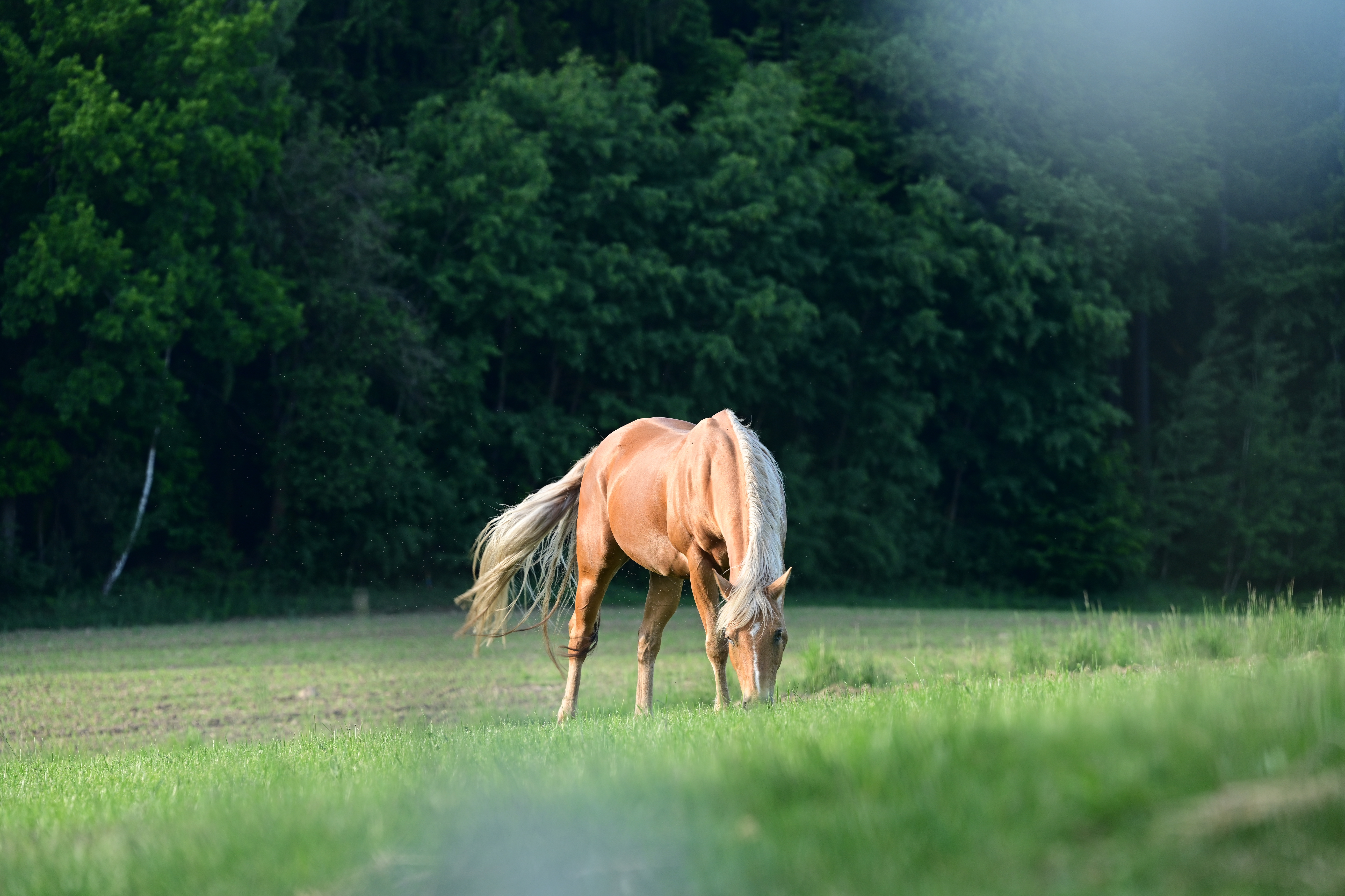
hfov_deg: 14.2
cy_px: 448
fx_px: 5417
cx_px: 672
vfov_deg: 9.5
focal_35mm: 145
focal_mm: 145
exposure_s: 1/200
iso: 320
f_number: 4.5
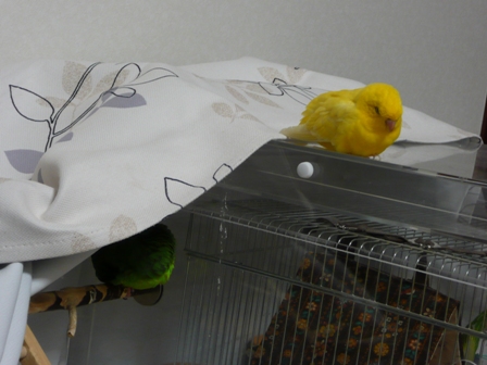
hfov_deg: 25.3
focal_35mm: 77
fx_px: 1083
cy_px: 182
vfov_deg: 19.1
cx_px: 244
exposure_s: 1/8
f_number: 4.6
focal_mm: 12.7
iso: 200
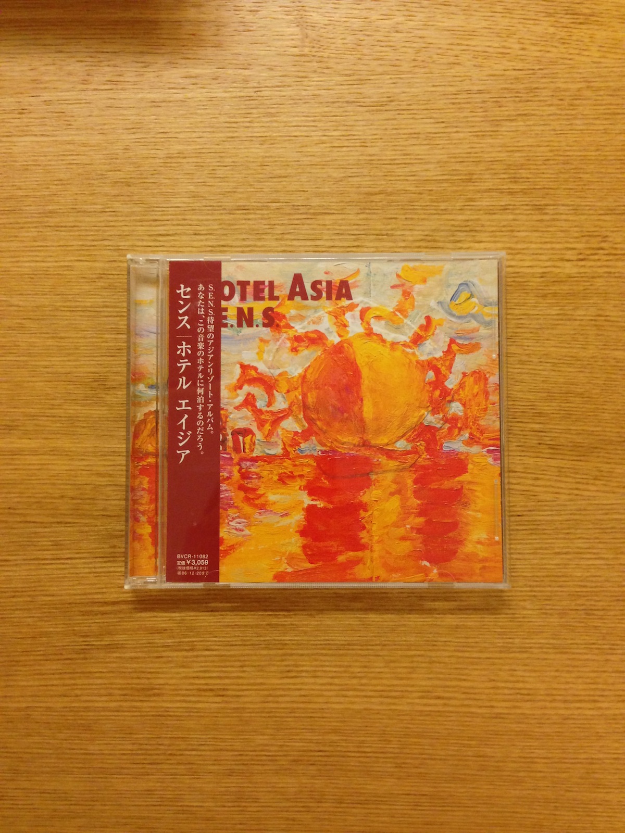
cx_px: 312
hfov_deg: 42.9
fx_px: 794
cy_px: 416
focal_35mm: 33
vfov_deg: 55.4
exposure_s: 1/20
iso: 320
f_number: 2.4
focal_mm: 4.13
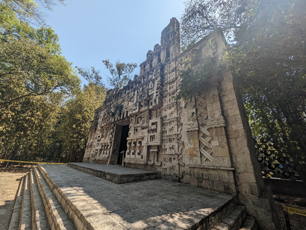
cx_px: 153
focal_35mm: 12
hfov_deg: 110.5
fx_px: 106
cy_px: 115
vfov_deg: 94.6
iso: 37
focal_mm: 2.23
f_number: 1.95
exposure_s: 1/1314
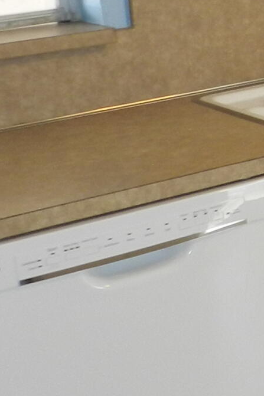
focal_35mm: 107
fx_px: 1178
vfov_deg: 18.6
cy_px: 4
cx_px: 630
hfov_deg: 10.9
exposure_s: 1/30
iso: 200
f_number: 3.4
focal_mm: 4
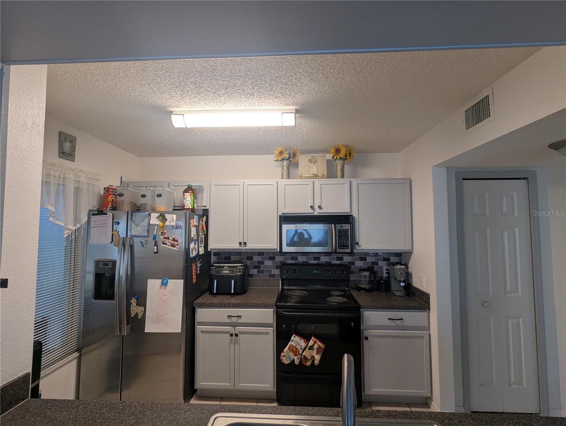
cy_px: 213
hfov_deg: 94.4
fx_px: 262
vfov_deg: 78.2
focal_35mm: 16
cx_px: 283
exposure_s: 1/40
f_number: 2.2
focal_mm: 2.35
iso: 75
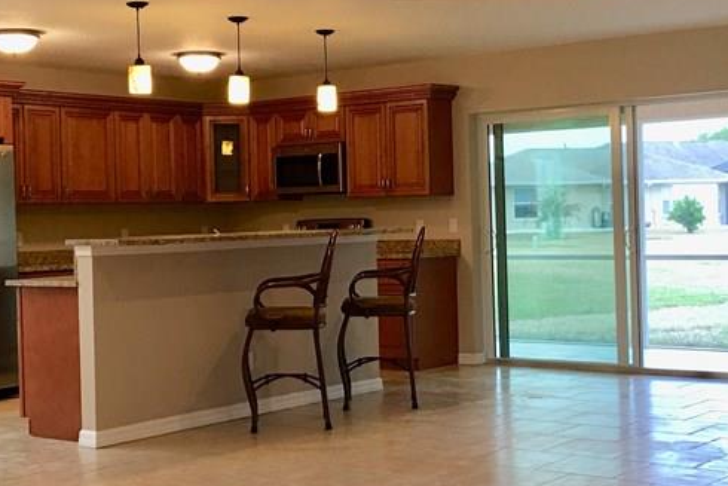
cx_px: 364
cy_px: 224
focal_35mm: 63
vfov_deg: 21.6
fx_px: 1274
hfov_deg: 31.9
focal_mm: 4.15
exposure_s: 1/30
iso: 32
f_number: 2.2
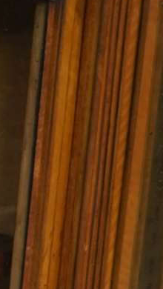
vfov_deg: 6.9
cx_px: -418
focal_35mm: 306
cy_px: 437
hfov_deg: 3.8
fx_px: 2346
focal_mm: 38
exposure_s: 1/80
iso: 800
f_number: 5.6
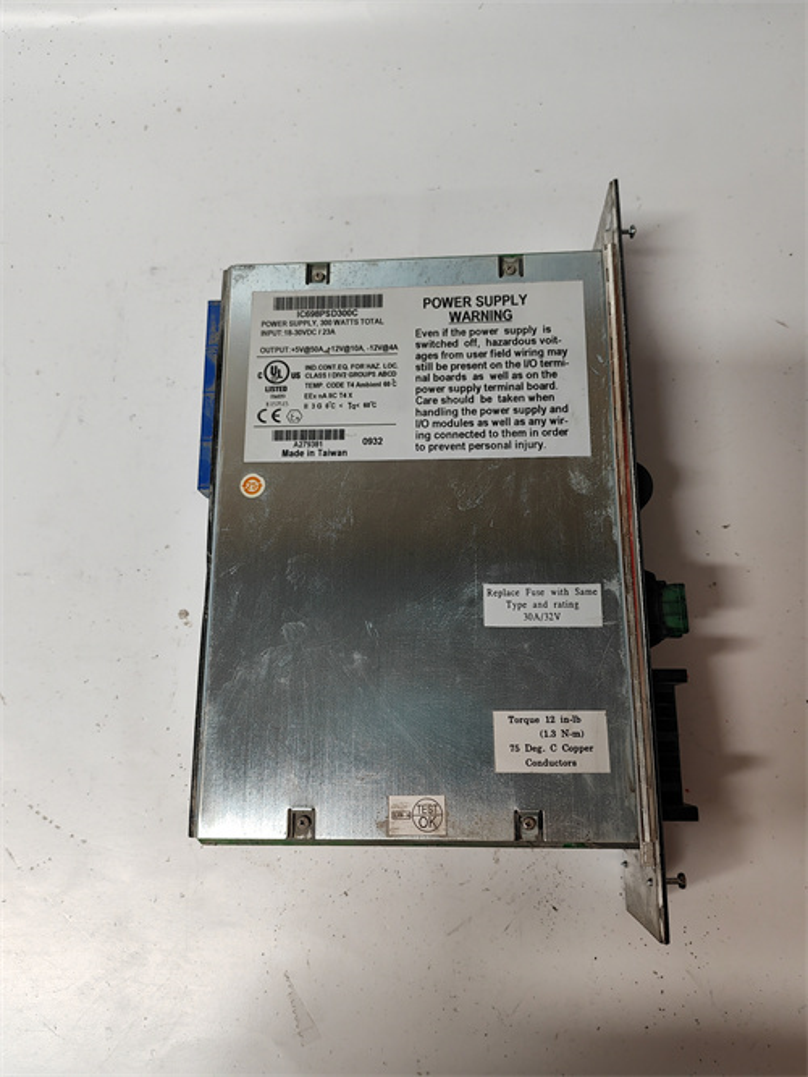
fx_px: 840
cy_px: 538
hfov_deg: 51.4
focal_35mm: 27
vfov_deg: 65.3
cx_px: 404
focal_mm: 6.12
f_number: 1.9
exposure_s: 1/100
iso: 640
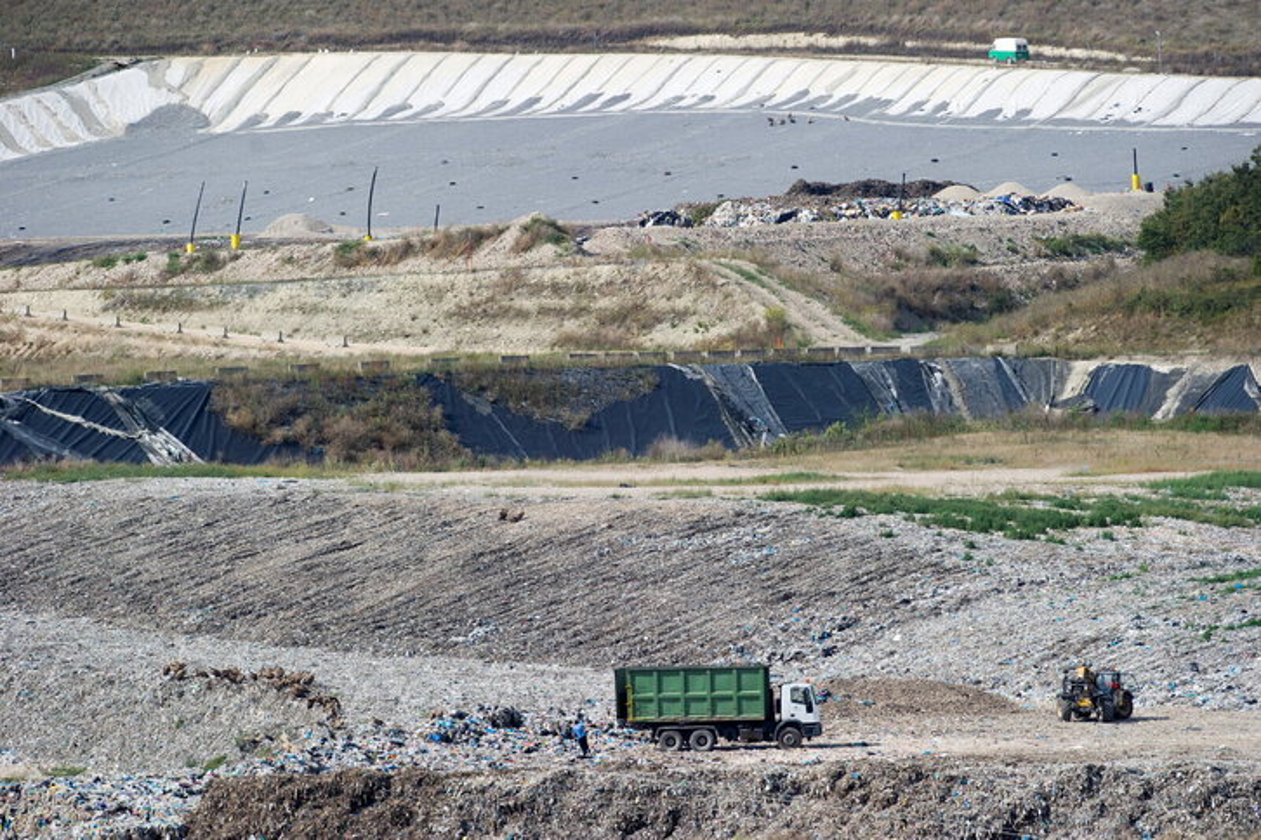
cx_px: 630
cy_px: 420
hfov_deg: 6.9
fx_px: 10508
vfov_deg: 4.6
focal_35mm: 300
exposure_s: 1/1000
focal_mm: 300
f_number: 5.6
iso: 100
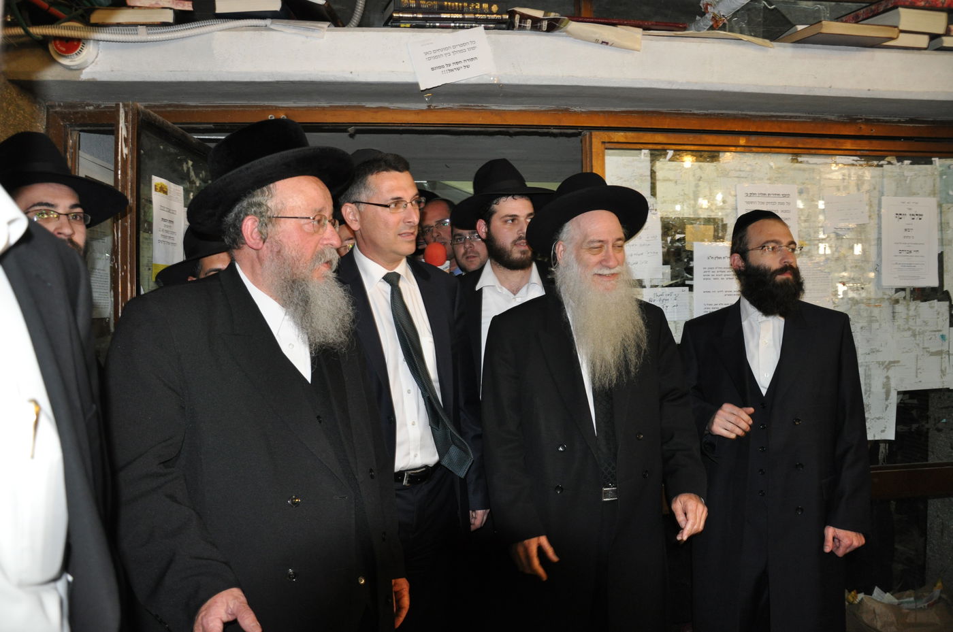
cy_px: 316
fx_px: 714
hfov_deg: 67.5
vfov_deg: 47.8
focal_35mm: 27
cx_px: 476
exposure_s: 1/60
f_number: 3.5
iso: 800
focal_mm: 18
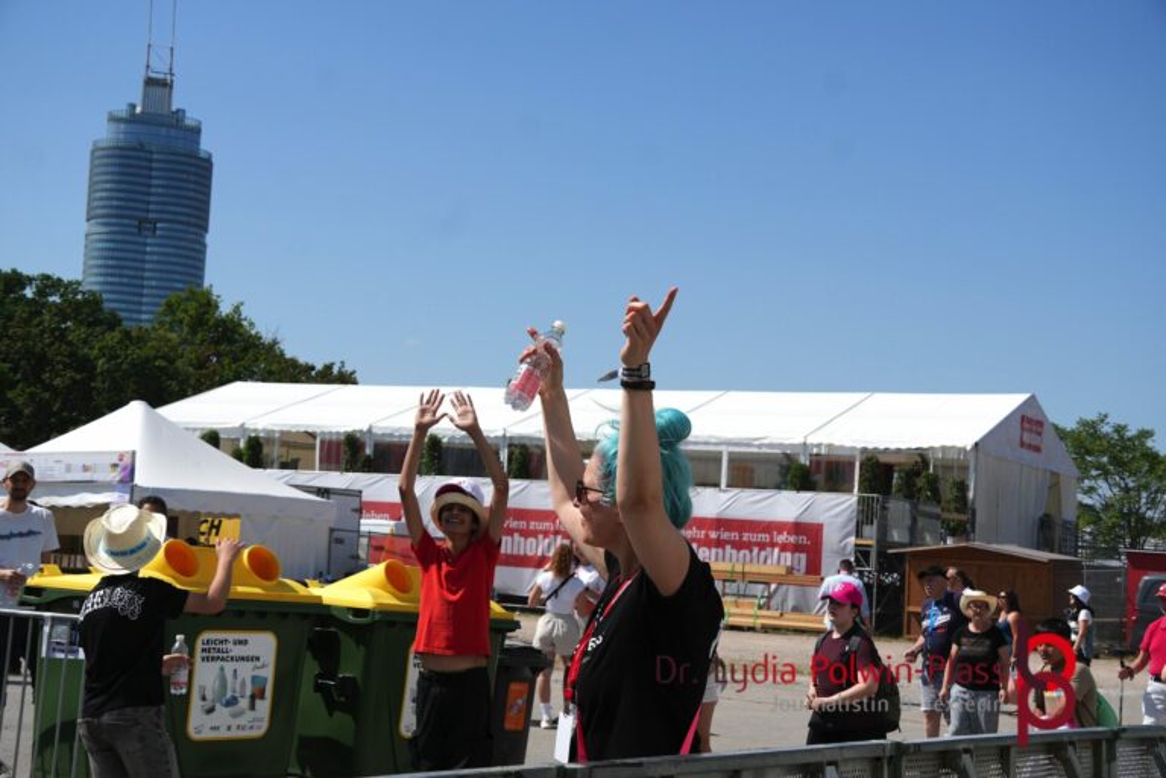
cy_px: 389
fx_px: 1895
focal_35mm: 58
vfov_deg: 23.2
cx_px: 583
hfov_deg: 34.2
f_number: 7.1
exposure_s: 1/640
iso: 100
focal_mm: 39
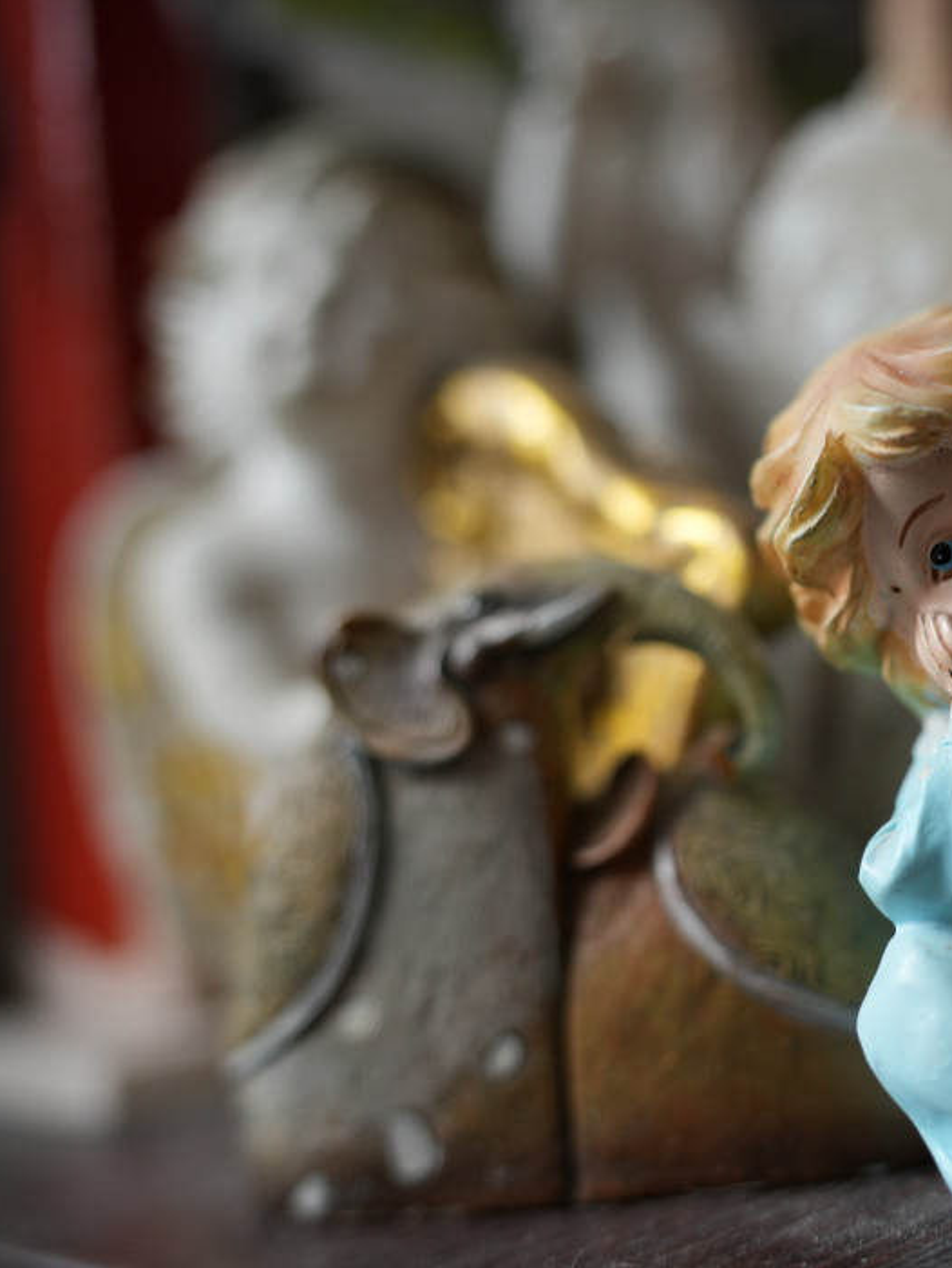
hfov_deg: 27.5
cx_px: 867
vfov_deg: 37.5
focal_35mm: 51
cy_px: 635
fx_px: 1870
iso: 200
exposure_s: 1/100
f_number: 2.8
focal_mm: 35
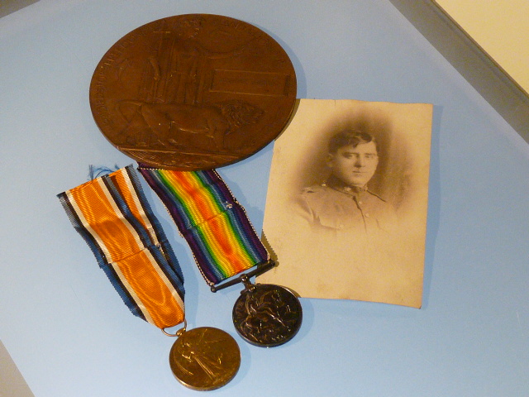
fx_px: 1375
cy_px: 198
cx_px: 264
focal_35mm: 90
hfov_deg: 21.8
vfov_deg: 16.4
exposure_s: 1/30
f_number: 3.2
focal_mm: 9
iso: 400
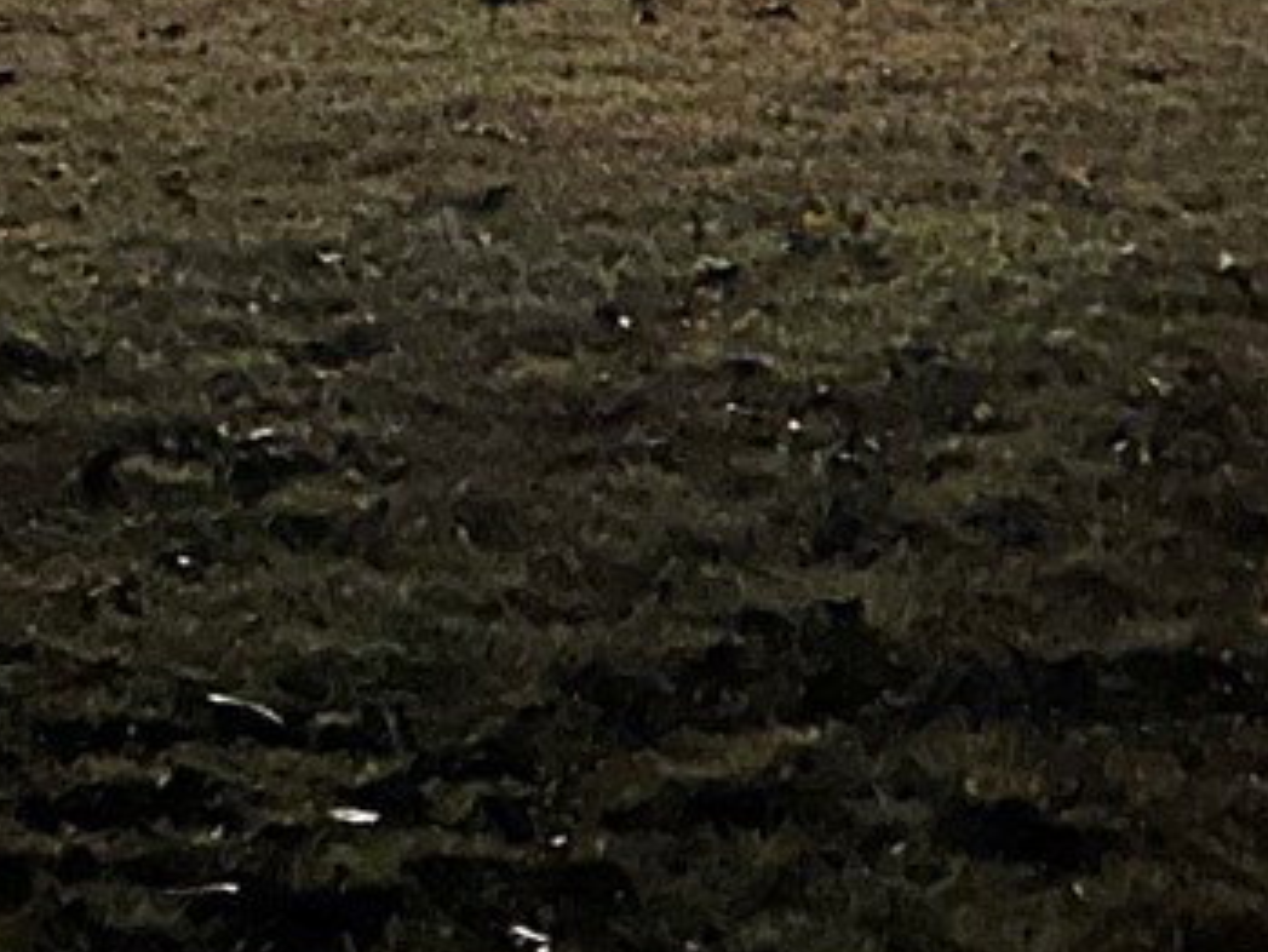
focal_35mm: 143
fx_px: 5240
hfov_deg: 13.6
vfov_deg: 9.8
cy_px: -749
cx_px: 58
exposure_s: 1/5
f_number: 1.5
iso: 640
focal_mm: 5.7
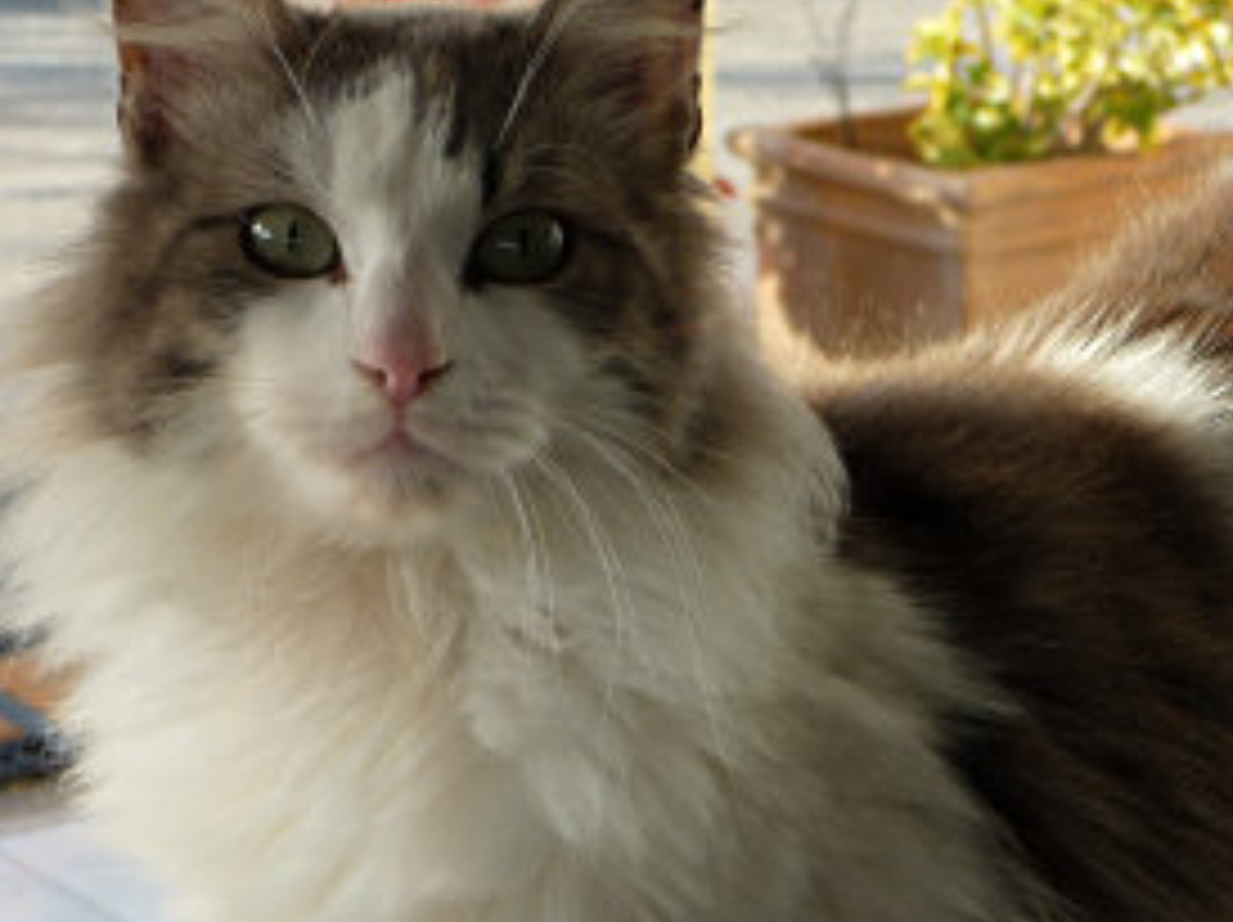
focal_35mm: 130
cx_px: 526
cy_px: 459
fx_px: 4626
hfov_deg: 15.2
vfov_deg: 11.4
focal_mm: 15.2
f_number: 4.7
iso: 100
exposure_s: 1/80
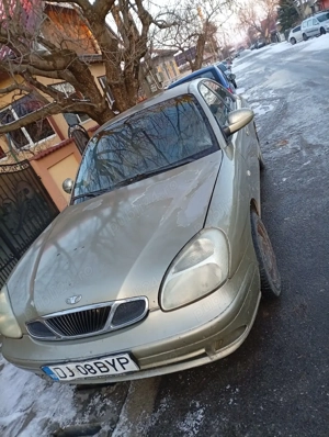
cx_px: 164
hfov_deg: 51.5
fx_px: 341
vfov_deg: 65.2
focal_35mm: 27
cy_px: 218
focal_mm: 3.84
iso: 59
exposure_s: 1/100
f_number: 1.8
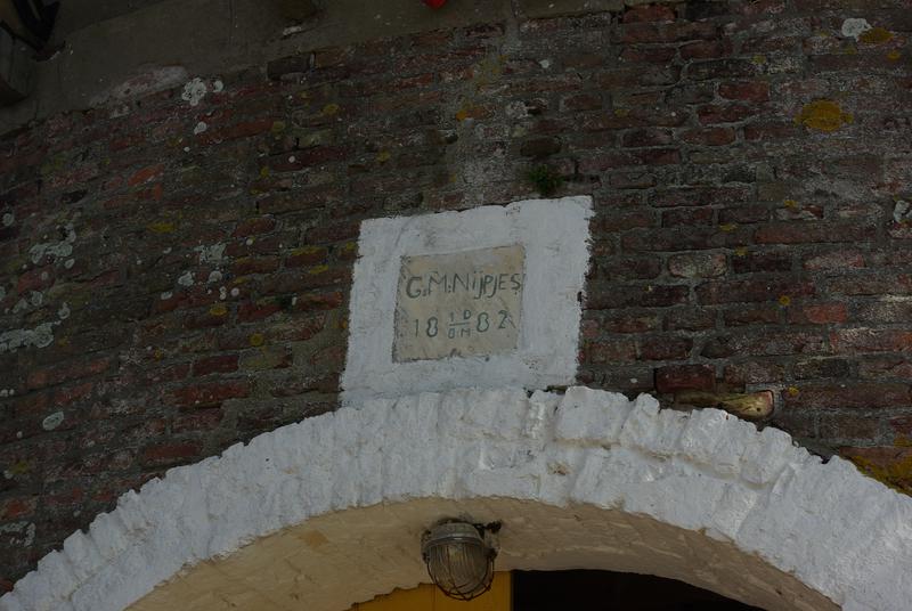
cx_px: 456
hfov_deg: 29.8
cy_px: 306
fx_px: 1713
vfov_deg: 20.2
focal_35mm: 68
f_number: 8
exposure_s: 1/180
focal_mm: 45
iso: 100
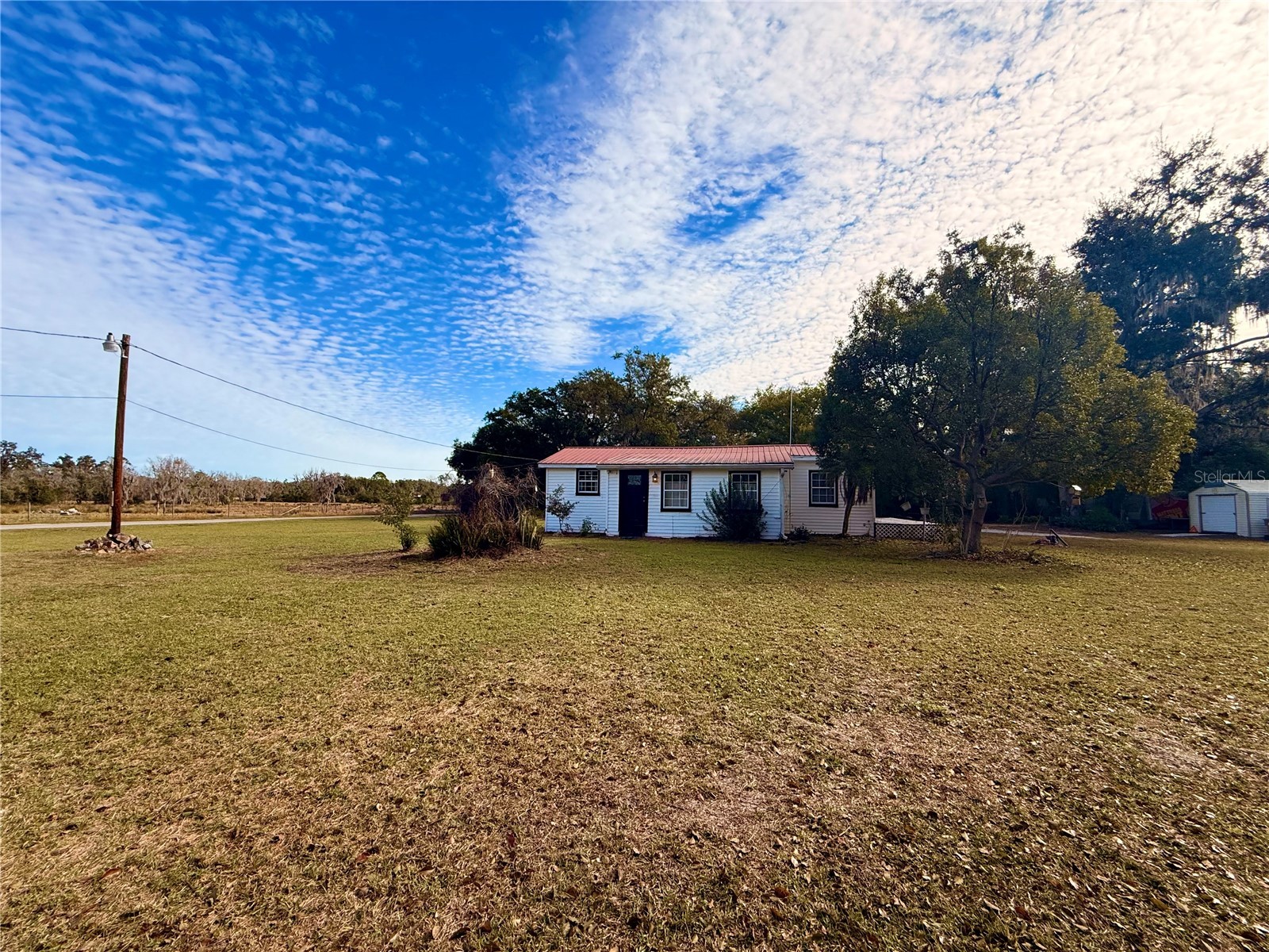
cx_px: 634
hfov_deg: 102.1
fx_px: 513
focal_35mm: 14
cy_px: 476
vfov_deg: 85.7
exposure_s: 1/1961
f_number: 2.2
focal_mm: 2.22
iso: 50
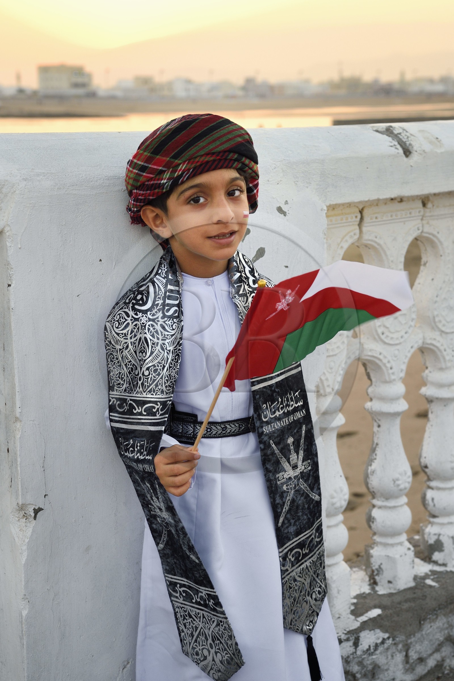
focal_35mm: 55
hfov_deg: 24.6
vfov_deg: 36.2
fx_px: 1040
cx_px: 227
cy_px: 340
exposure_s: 1/250
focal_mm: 55
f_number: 6.3
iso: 800
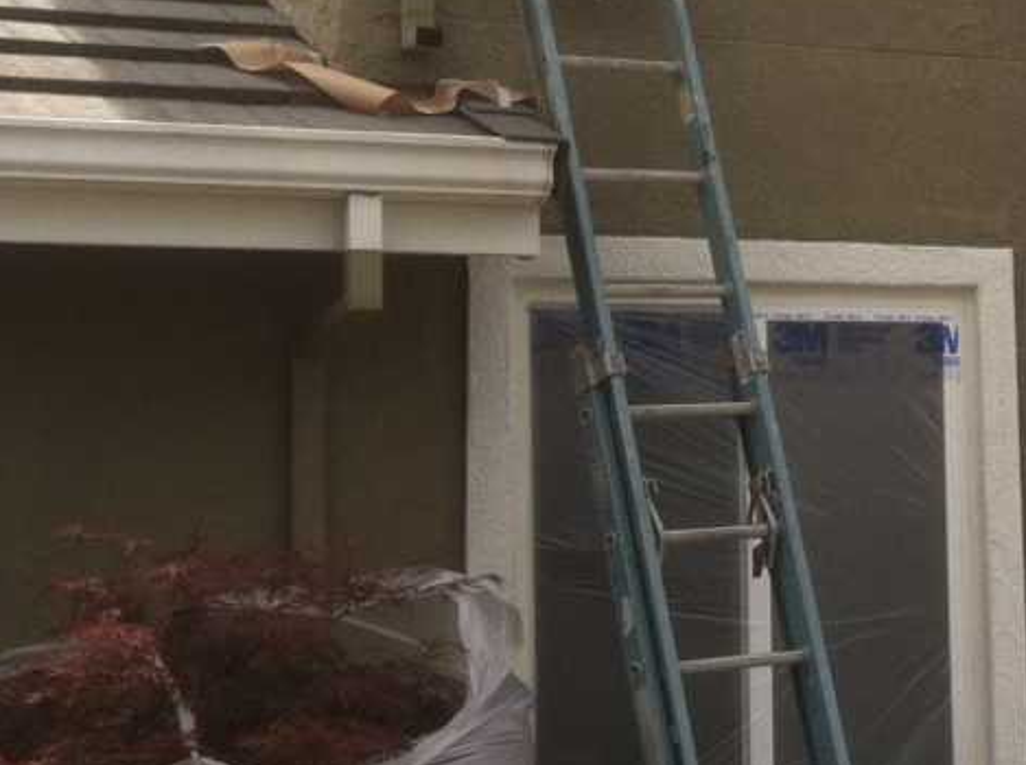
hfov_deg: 18.6
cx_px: 1235
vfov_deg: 14.7
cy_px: 157
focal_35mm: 100
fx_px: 2959
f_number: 2.8
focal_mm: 3.85
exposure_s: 1/638
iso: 80
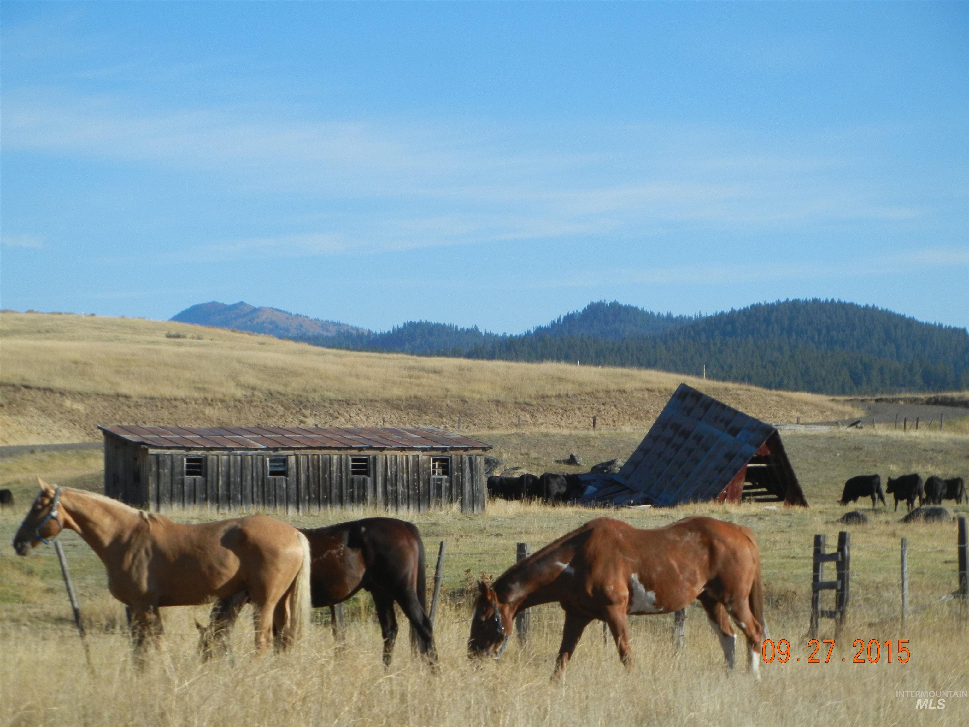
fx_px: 3723
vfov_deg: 11.1
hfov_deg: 14.8
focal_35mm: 133
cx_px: 484
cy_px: 364
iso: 160
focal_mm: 24
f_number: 9.2
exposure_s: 1/246
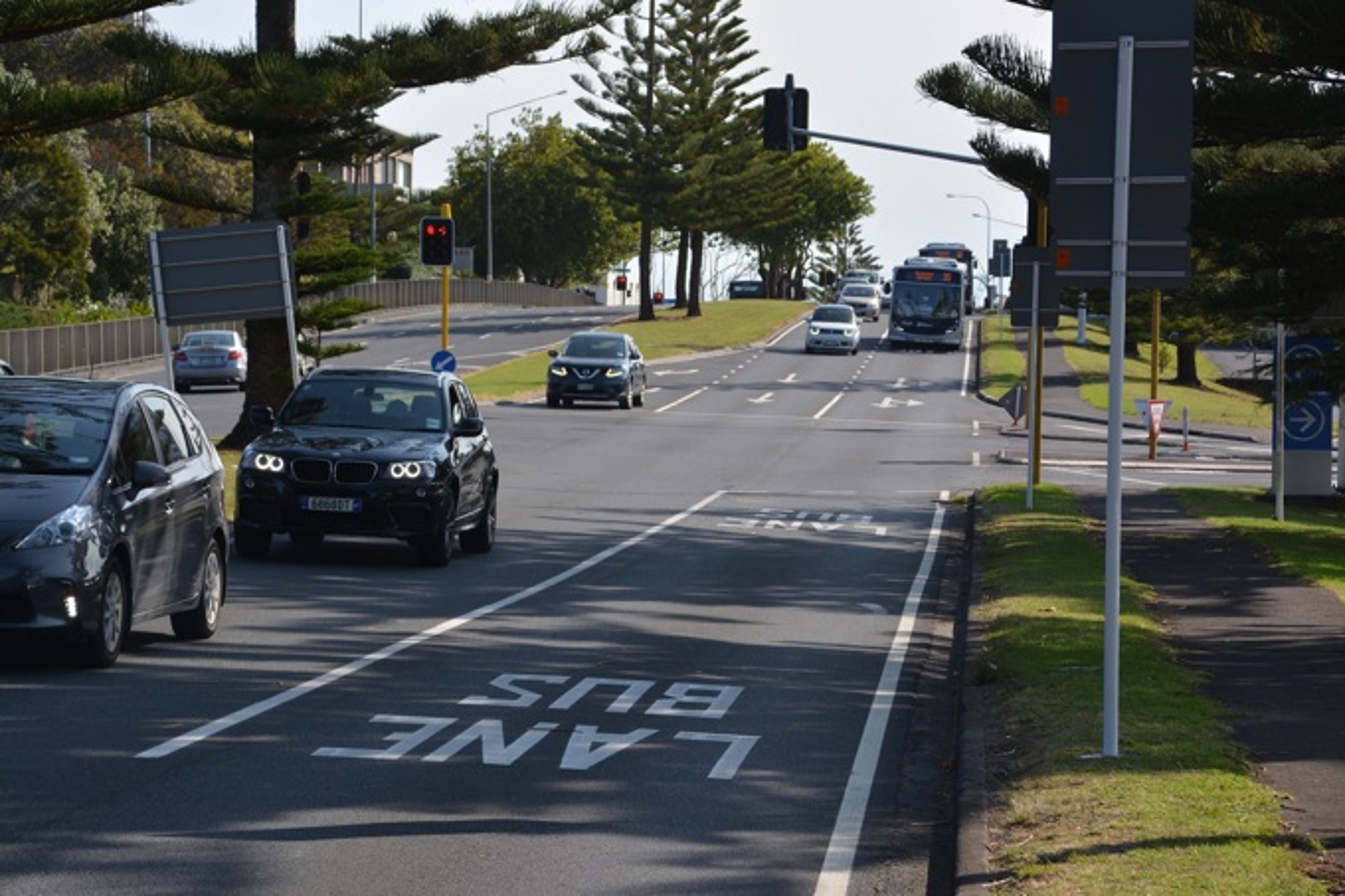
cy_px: 448
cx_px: 672
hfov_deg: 17.5
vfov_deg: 11.7
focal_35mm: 117
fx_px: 4370
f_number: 8
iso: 125
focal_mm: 78
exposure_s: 1/250
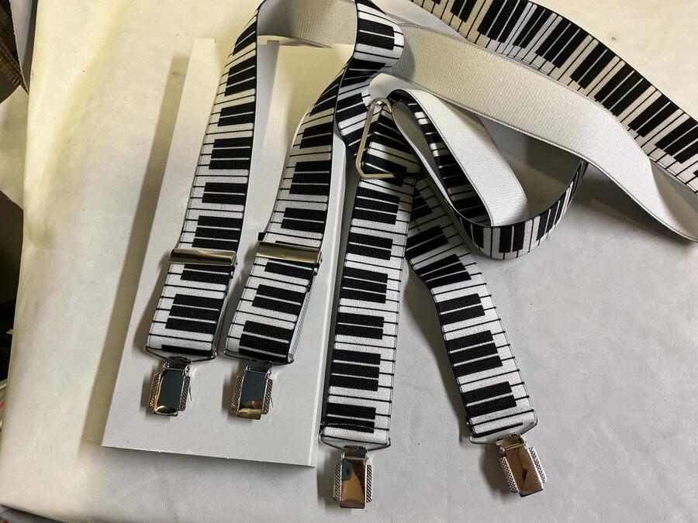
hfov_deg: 61.7
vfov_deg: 48.2
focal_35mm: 29
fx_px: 585
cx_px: 349
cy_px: 262
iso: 125
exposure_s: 1/50
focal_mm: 3
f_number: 1.8
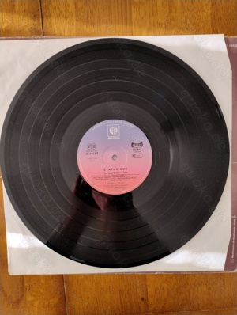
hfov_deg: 57.0
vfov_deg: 71.5
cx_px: 118
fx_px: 218
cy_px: 158
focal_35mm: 24
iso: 566
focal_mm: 5.56
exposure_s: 1/100
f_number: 1.8
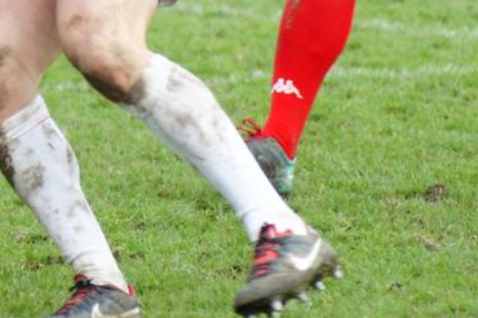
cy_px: -113
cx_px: -158
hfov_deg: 2.8
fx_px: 9923
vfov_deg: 1.8
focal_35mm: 748
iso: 1600
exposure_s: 1/640
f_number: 5
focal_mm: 180
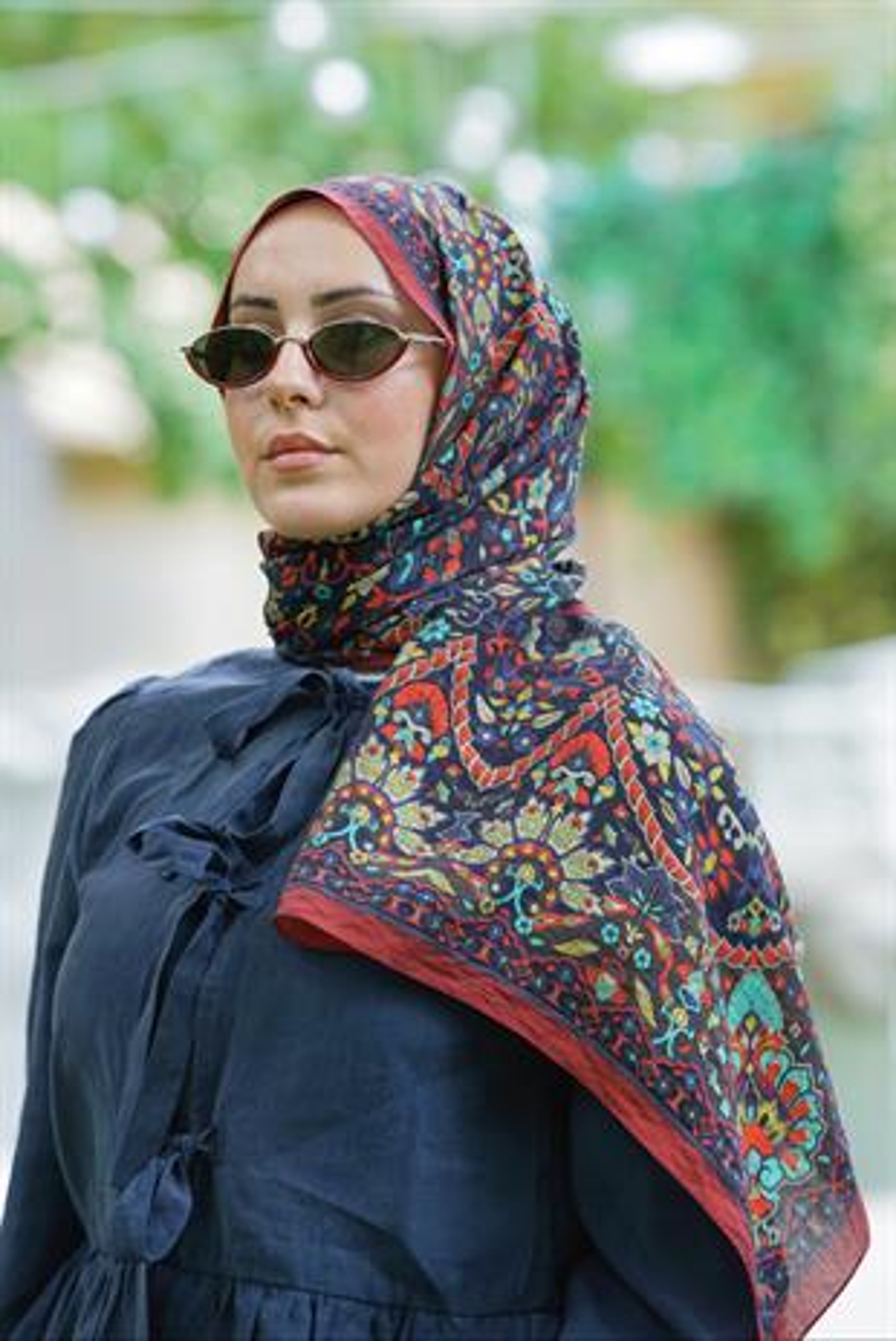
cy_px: 670
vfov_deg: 11.4
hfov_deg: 7.6
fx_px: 6709
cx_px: 448
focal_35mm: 180
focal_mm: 180
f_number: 5.6
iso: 200
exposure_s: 1/100
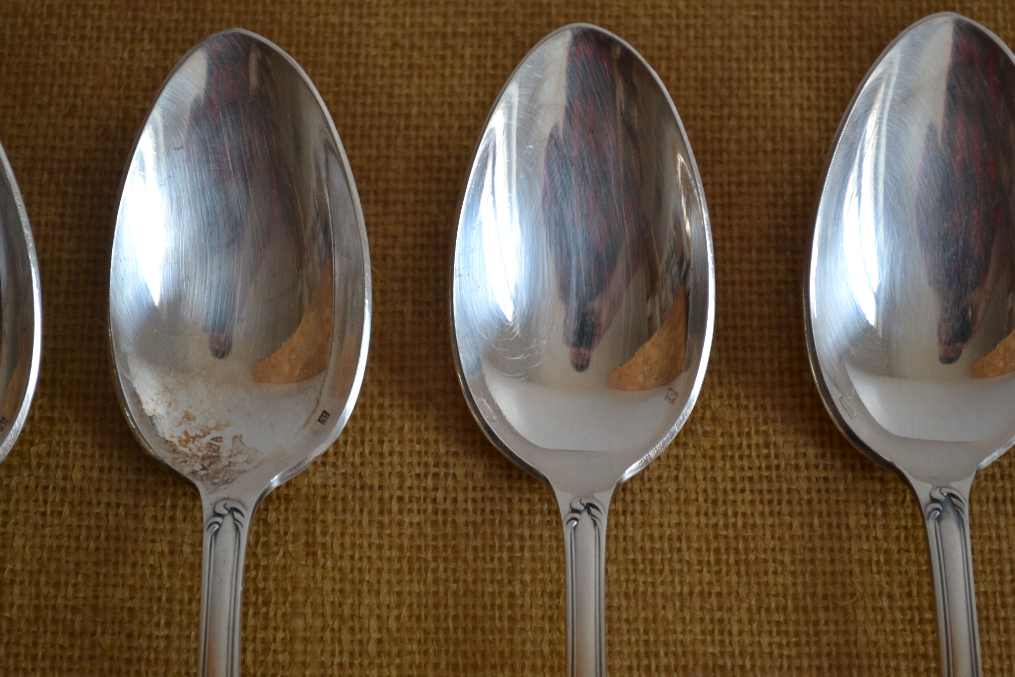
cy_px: 338
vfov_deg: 16.6
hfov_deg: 24.6
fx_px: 2326
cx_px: 508
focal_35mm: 82
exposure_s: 1/60
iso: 400
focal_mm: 55
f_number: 5.6
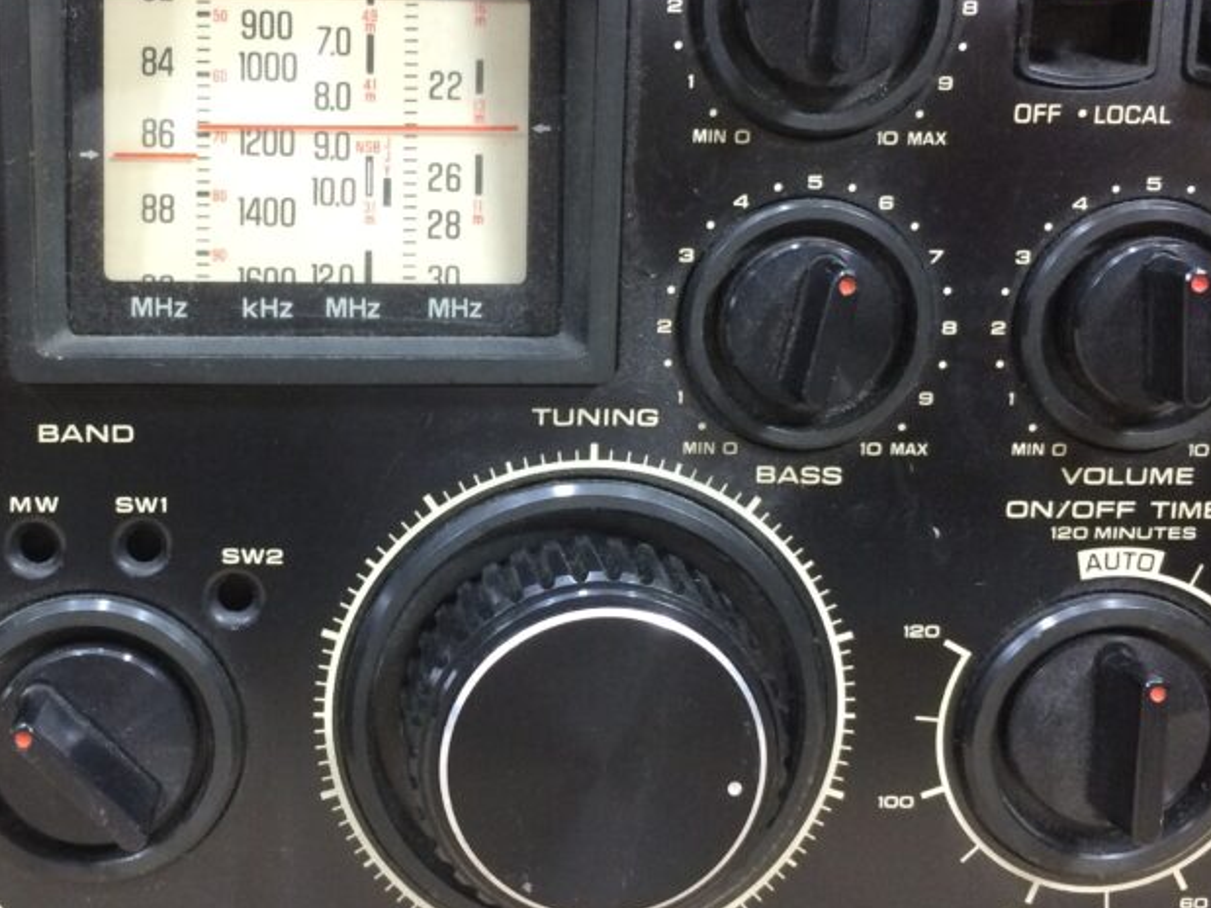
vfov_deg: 30.2
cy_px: 413
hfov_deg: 39.3
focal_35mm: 48
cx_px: 419
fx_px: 1679
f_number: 2.2
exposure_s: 1/30
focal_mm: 4.15
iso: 125
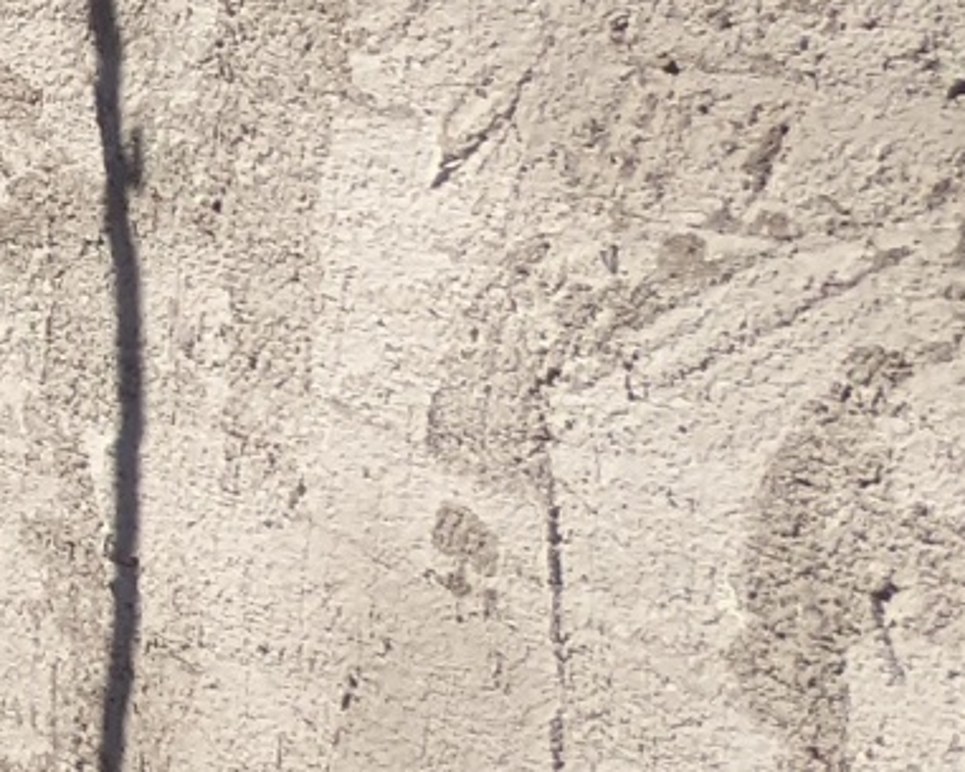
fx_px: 3000
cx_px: -1803
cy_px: -170
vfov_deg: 14.2
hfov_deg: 11.7
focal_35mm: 105
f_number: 2.2
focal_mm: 2.35
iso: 50
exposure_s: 1/1715
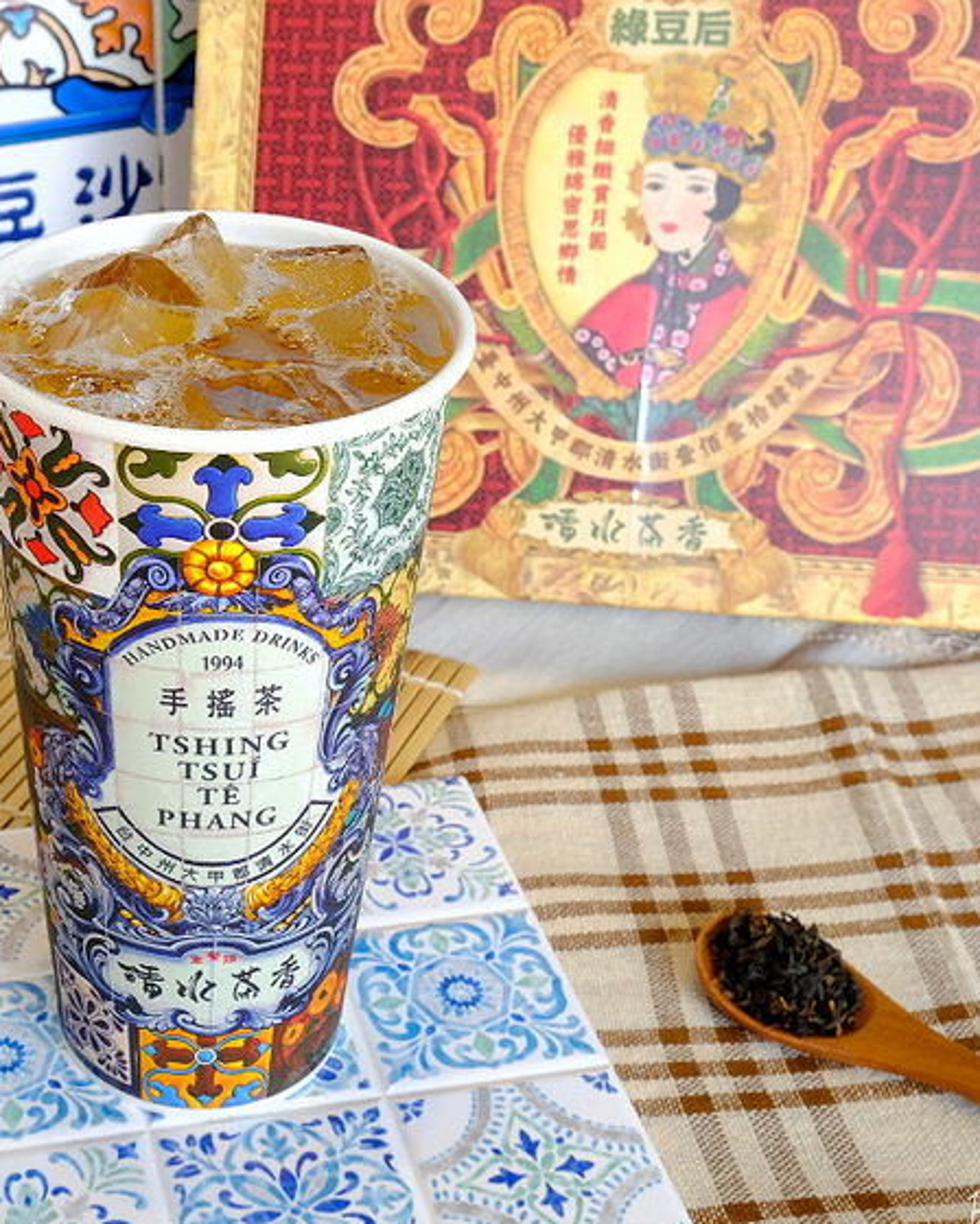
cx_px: 208
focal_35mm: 47
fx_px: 1704
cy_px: 616
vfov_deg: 39.5
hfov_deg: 31.3
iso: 1250
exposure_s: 1/125
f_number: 13
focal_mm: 22.3
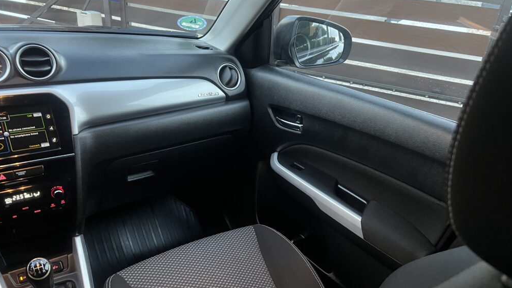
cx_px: 256
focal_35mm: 29
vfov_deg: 40.1
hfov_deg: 66.1
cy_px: 169
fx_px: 394
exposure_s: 1/39
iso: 640
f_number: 1.5
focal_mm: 5.7
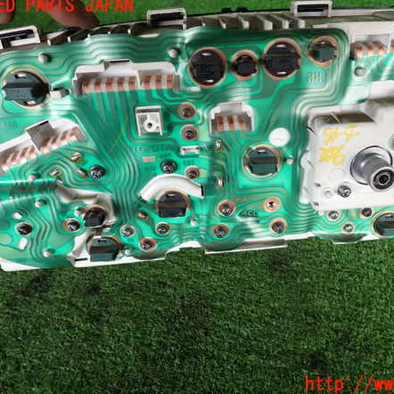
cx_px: 239
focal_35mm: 30
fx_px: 386
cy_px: 195
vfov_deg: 54.0
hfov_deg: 53.6
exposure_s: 1/125
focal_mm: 4.5
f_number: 2
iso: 125
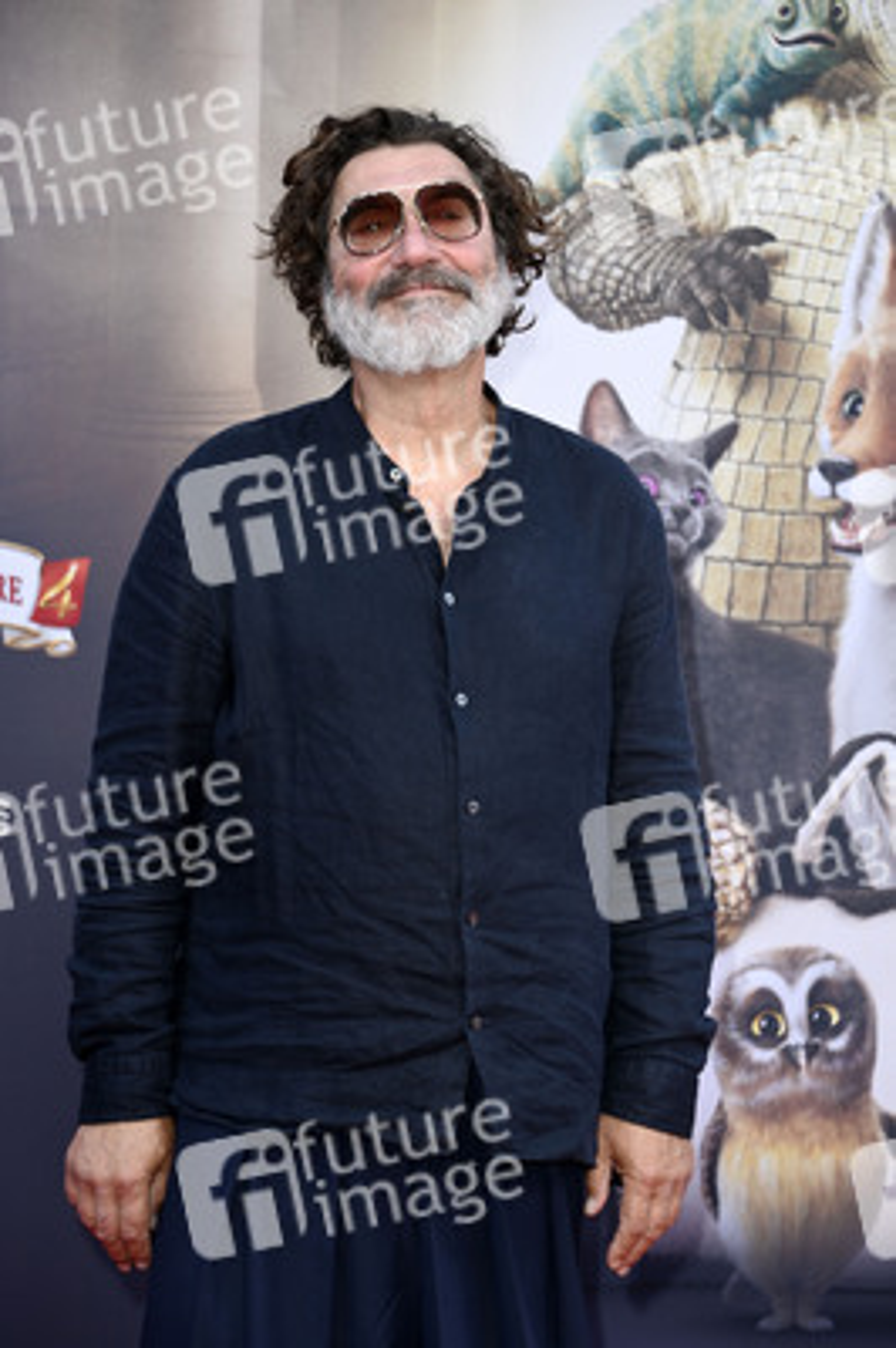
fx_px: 4188
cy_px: 674
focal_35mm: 112
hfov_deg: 12.2
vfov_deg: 18.3
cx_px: 448
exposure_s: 1/250
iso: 640
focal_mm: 112
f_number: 5.6
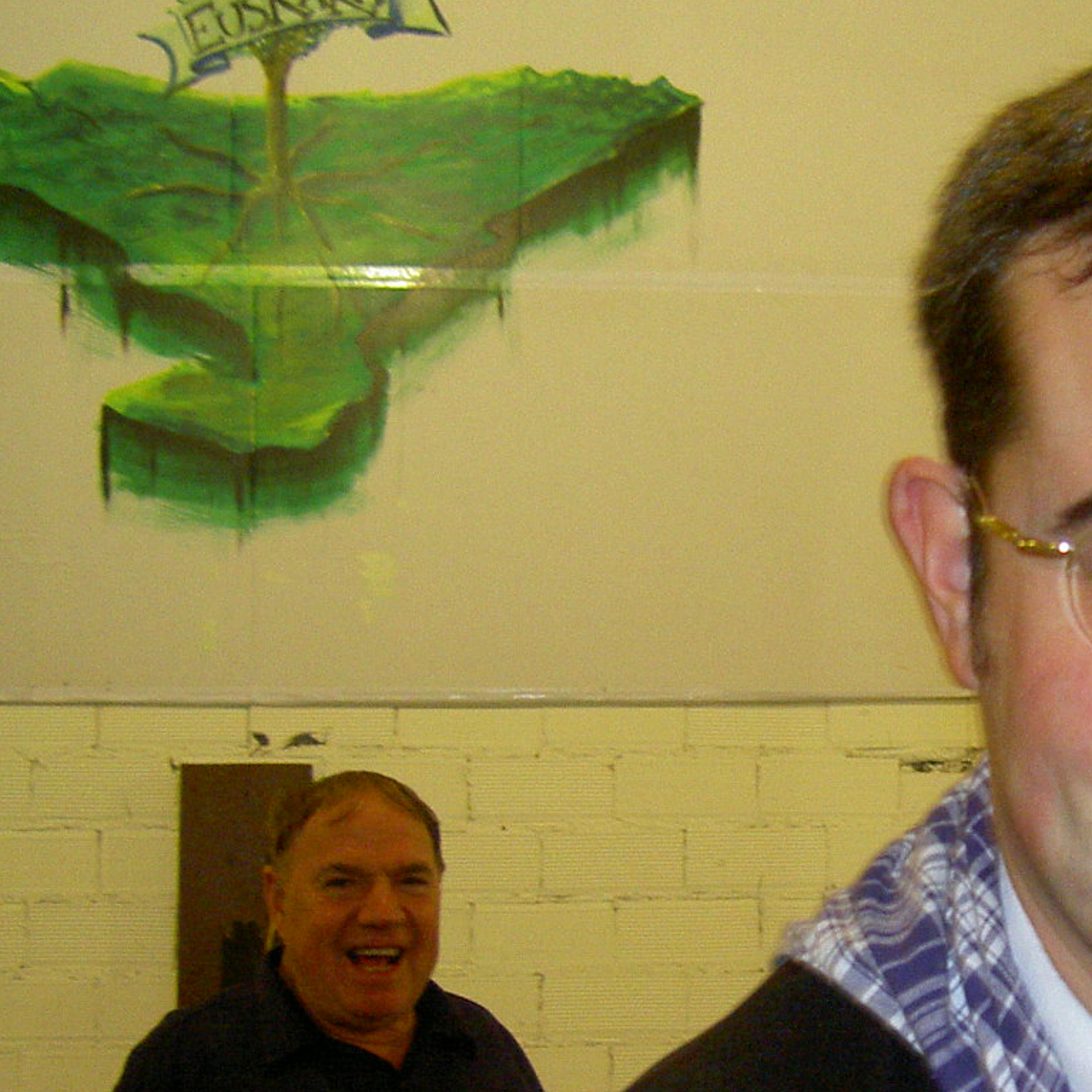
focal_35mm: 72
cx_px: 969
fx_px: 2570
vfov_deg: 23.9
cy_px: 734
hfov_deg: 23.4
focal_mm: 8
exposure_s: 1/59.5
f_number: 2.8
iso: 100
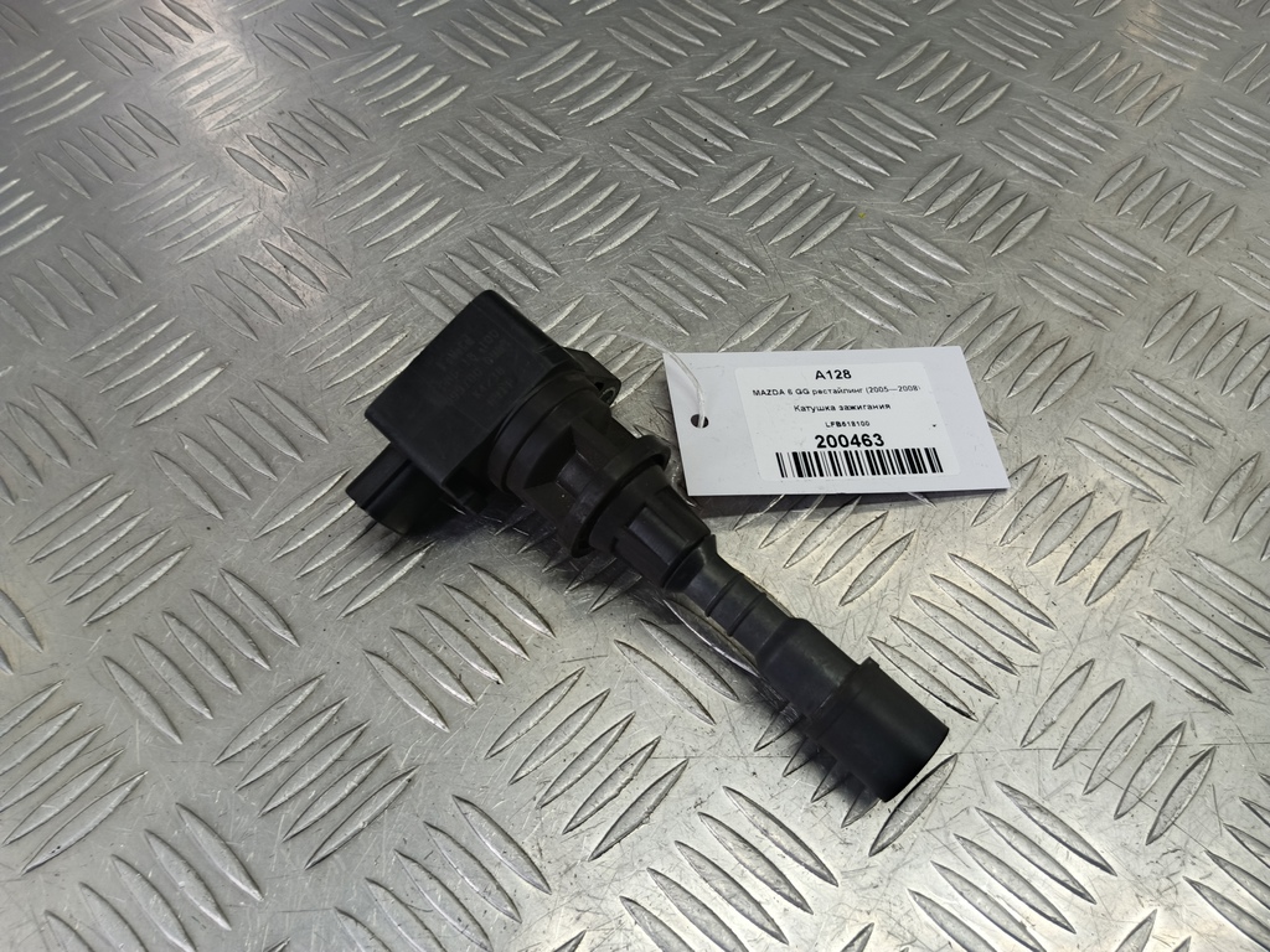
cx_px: 635
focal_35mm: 23
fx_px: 844
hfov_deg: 73.9
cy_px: 476
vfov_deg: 58.9
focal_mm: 4.11
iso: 95
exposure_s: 1/33.3
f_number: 1.6
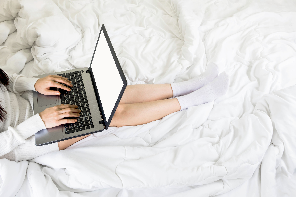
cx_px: 148
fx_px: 238
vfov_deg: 45.0
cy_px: 98
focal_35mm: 29
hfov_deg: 63.7
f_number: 8
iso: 320
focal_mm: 19.6
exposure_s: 1/10
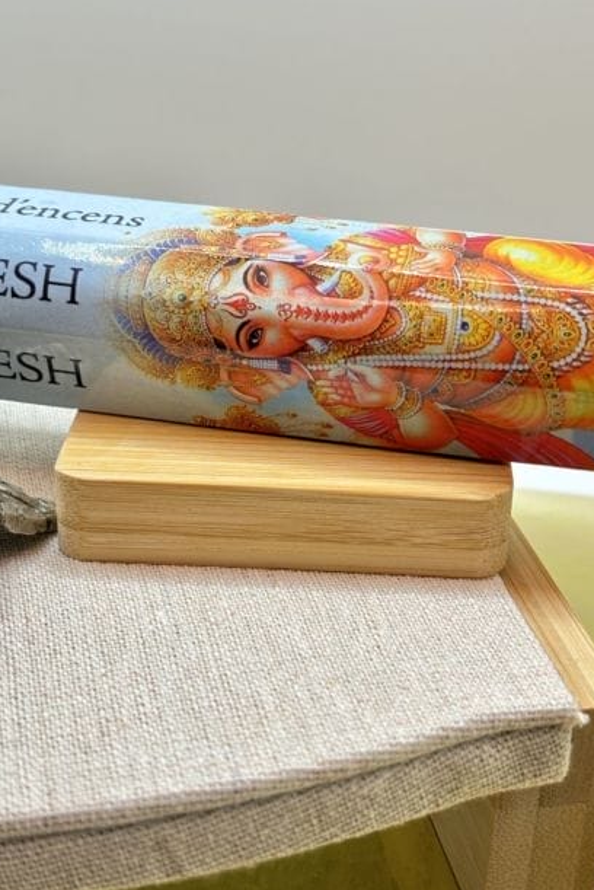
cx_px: 341
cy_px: 411
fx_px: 1458
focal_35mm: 59
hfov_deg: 23.0
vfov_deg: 33.9
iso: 80
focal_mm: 5.96
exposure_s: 1/100
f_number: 1.6
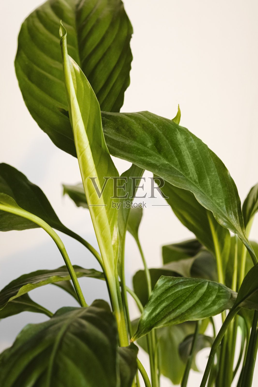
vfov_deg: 22.6
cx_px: 129
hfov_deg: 15.2
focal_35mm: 90
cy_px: 194
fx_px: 967
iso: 800
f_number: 5.6
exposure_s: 1/125
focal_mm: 60
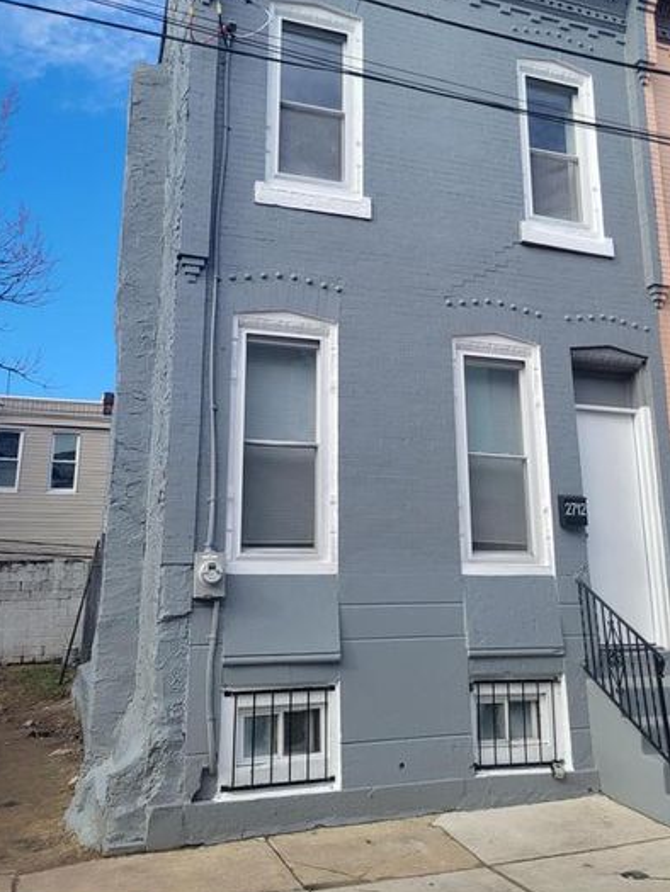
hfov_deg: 42.8
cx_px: 389
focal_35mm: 33
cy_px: 393
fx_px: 851
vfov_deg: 55.2
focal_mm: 5.4
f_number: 1.8
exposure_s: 1/1030
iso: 40
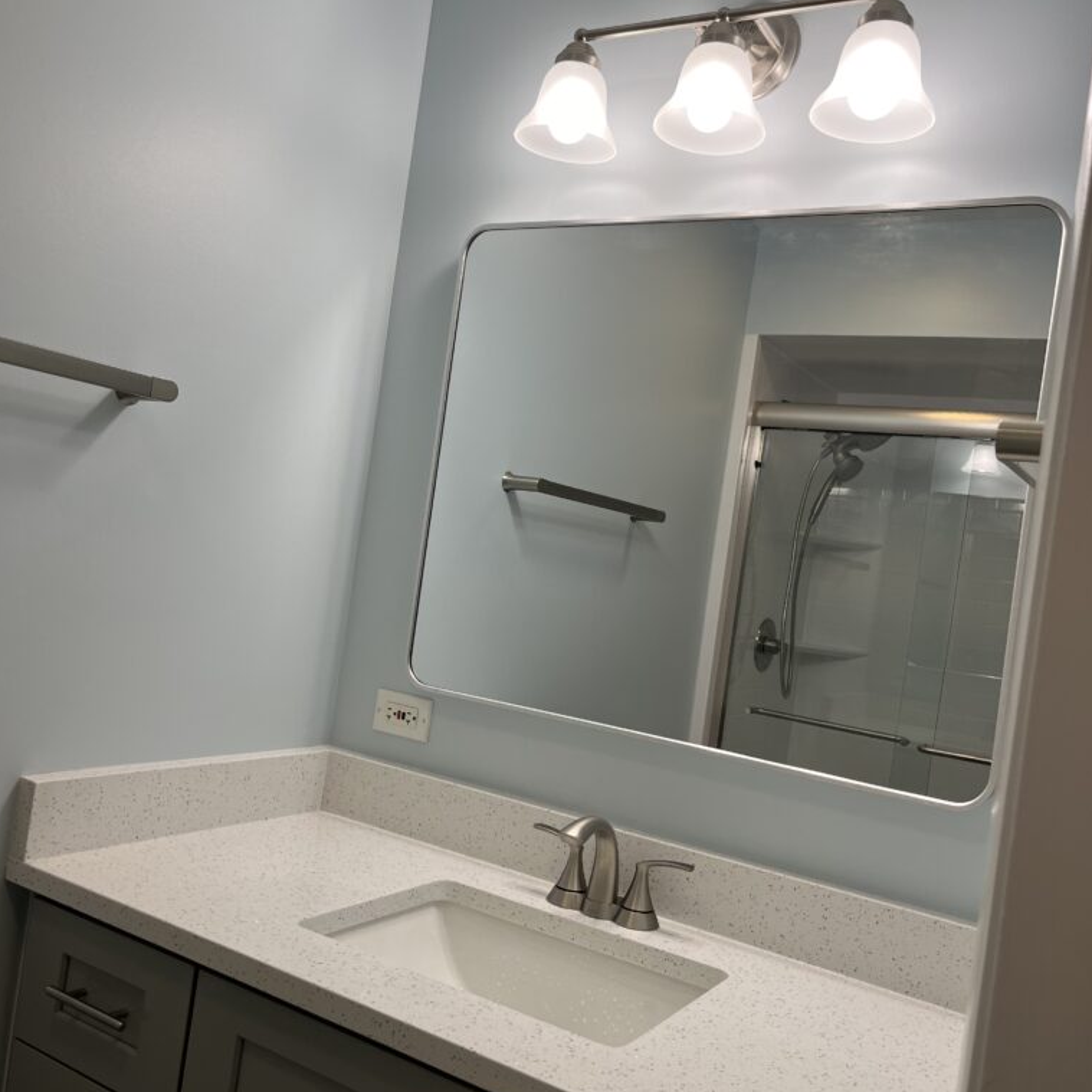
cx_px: 545
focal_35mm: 31
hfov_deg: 52.5
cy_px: 529
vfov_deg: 52.5
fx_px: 1106
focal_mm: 5.1
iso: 40
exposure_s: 1/134
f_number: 1.6
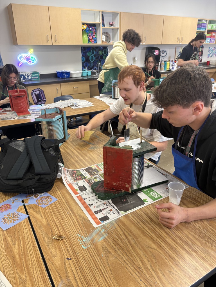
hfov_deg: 53.1
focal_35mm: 26
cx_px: 108
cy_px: 144
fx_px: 216
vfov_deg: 67.3
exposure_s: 1/60
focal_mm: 5.96
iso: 80
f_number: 1.6
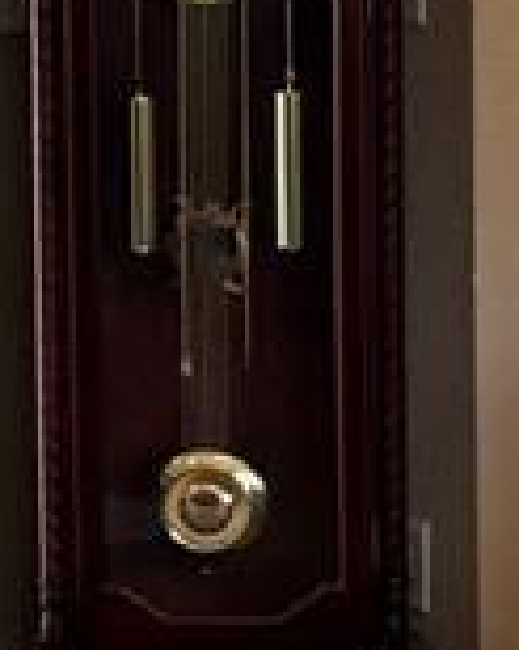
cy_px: 308
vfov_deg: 8.0
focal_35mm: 243
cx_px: -966
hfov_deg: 6.0
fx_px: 4670
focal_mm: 6.76
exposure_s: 1/120
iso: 100
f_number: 1.78
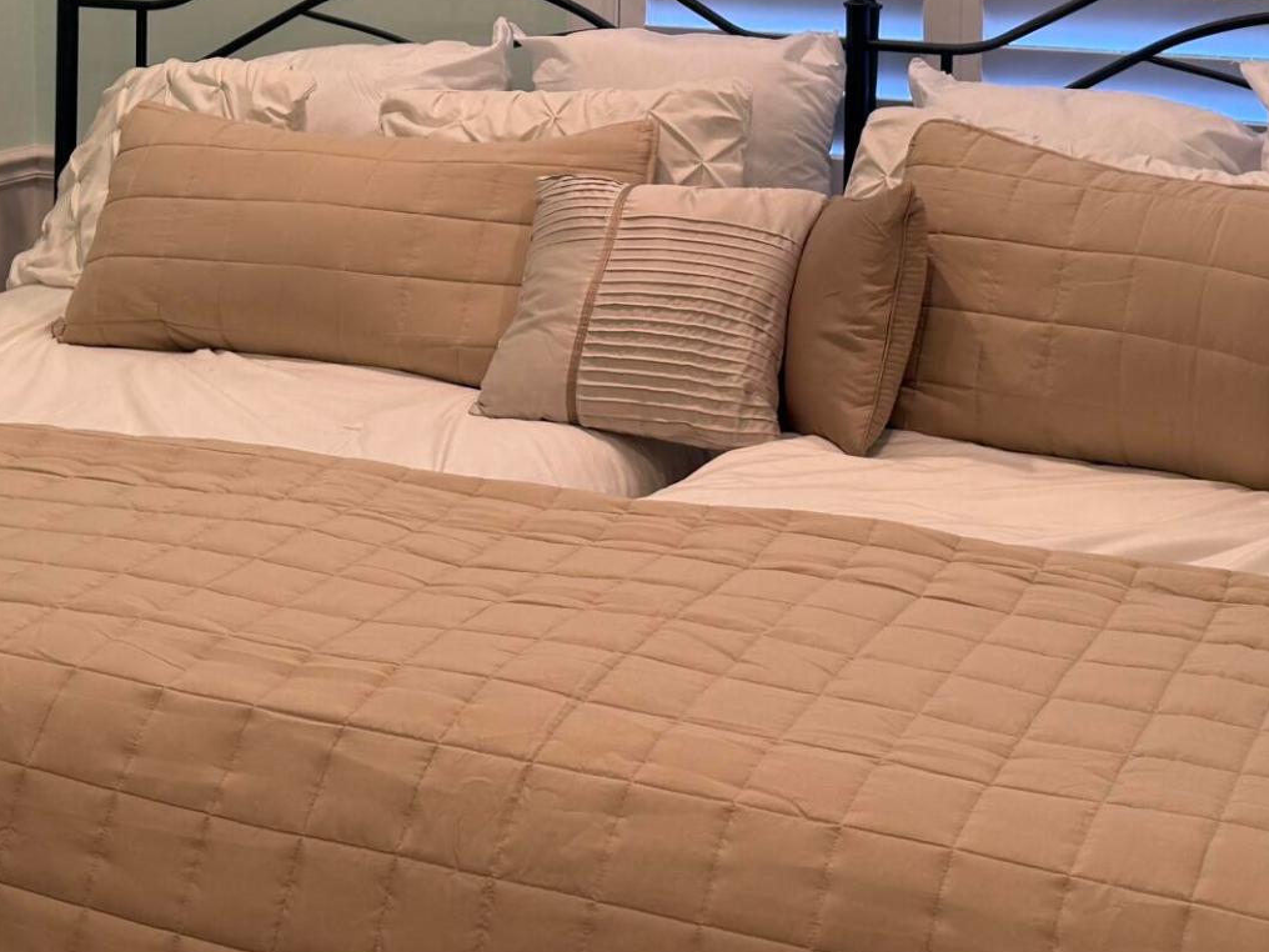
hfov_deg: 28.5
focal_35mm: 68
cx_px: 733
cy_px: 1
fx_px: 2493
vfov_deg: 20.9
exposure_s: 1/120
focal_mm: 6.76
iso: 100
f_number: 1.78
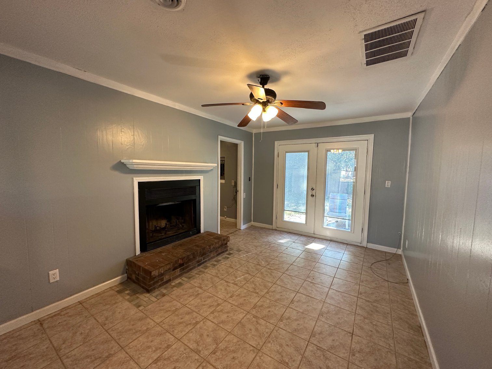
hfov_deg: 102.1
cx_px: 246
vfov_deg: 85.7
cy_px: 184
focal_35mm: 14
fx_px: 199
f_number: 2.2
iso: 250
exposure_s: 1/120
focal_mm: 2.22
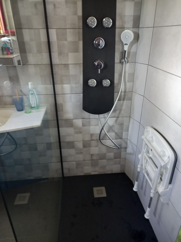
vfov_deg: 69.4
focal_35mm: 25
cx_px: 90
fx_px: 174
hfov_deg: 54.9
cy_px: 121
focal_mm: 4.6
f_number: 2
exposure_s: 1/23
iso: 320
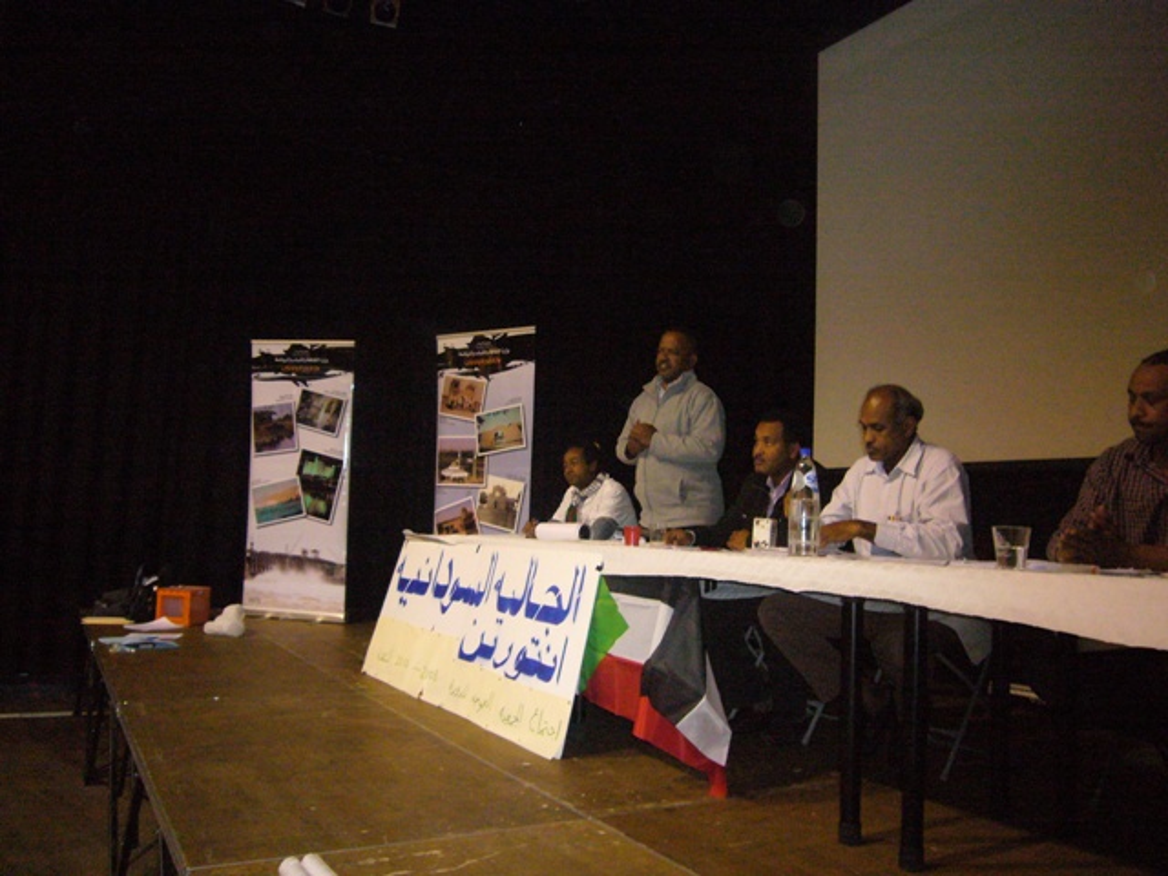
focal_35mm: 28
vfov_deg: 49.7
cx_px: 584
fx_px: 945
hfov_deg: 63.4
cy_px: 438
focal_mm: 4.6
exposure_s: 1/30
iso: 400
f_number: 2.8
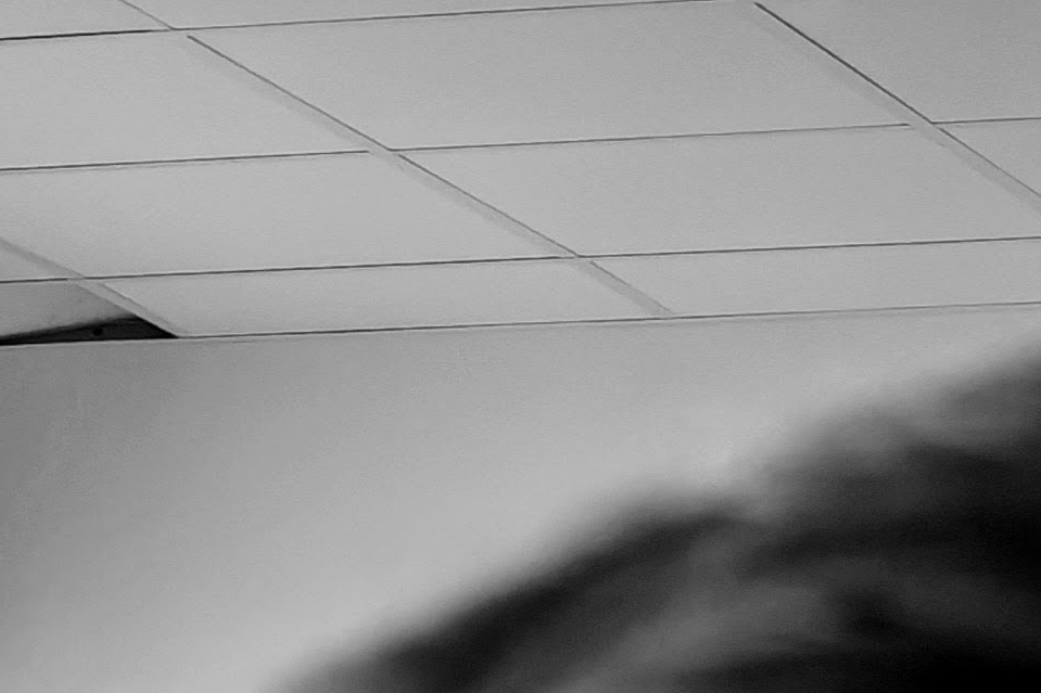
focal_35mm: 320
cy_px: 1468
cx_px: -144
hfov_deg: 6.4
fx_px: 9251
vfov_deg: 4.2
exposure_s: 1/100
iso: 800
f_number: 2.6
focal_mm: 15.38
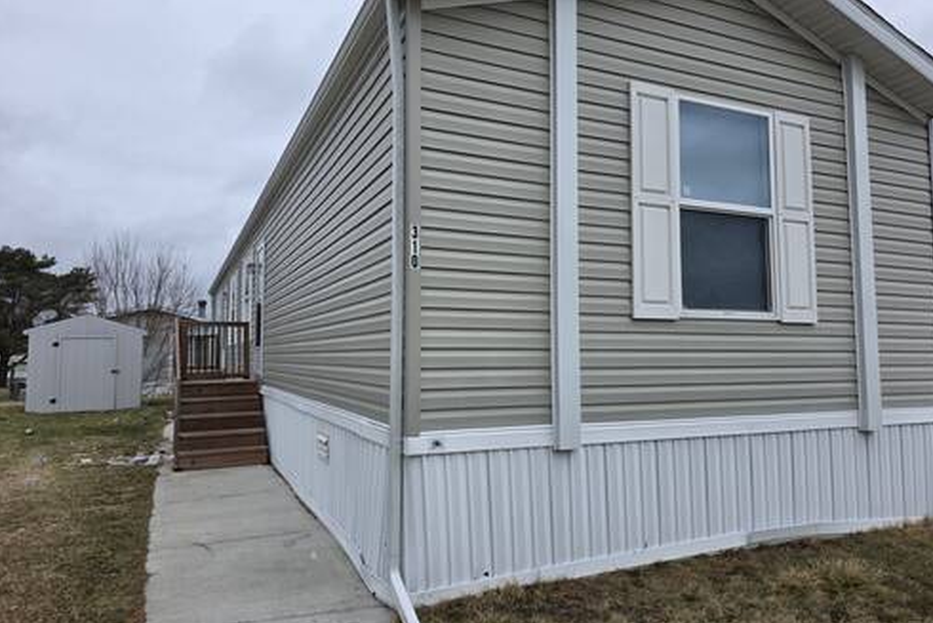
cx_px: 482
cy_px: 303
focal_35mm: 25
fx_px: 648
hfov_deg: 71.5
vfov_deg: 51.3
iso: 80
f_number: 1.7
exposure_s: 1/2664
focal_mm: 6.3
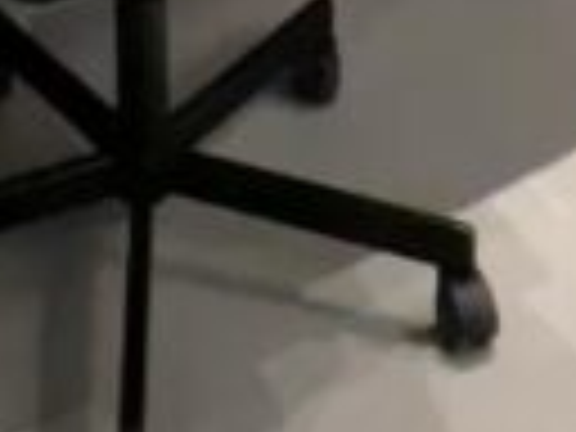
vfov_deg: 8.7
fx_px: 1864
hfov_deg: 17.5
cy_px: -1134
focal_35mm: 112
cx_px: 212
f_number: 2.2
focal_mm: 2.22
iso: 200
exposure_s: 1/60
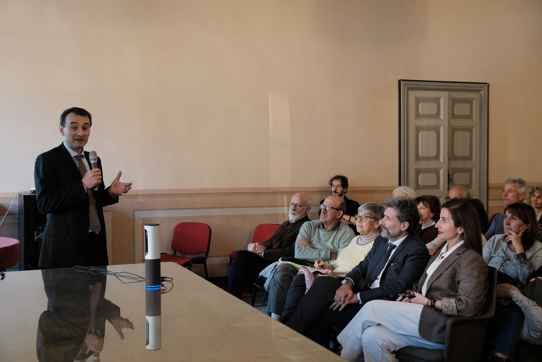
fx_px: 647
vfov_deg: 31.2
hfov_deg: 45.4
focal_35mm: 43
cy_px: 181
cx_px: 271
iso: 1600
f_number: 4.5
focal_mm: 28.9
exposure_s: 1/26
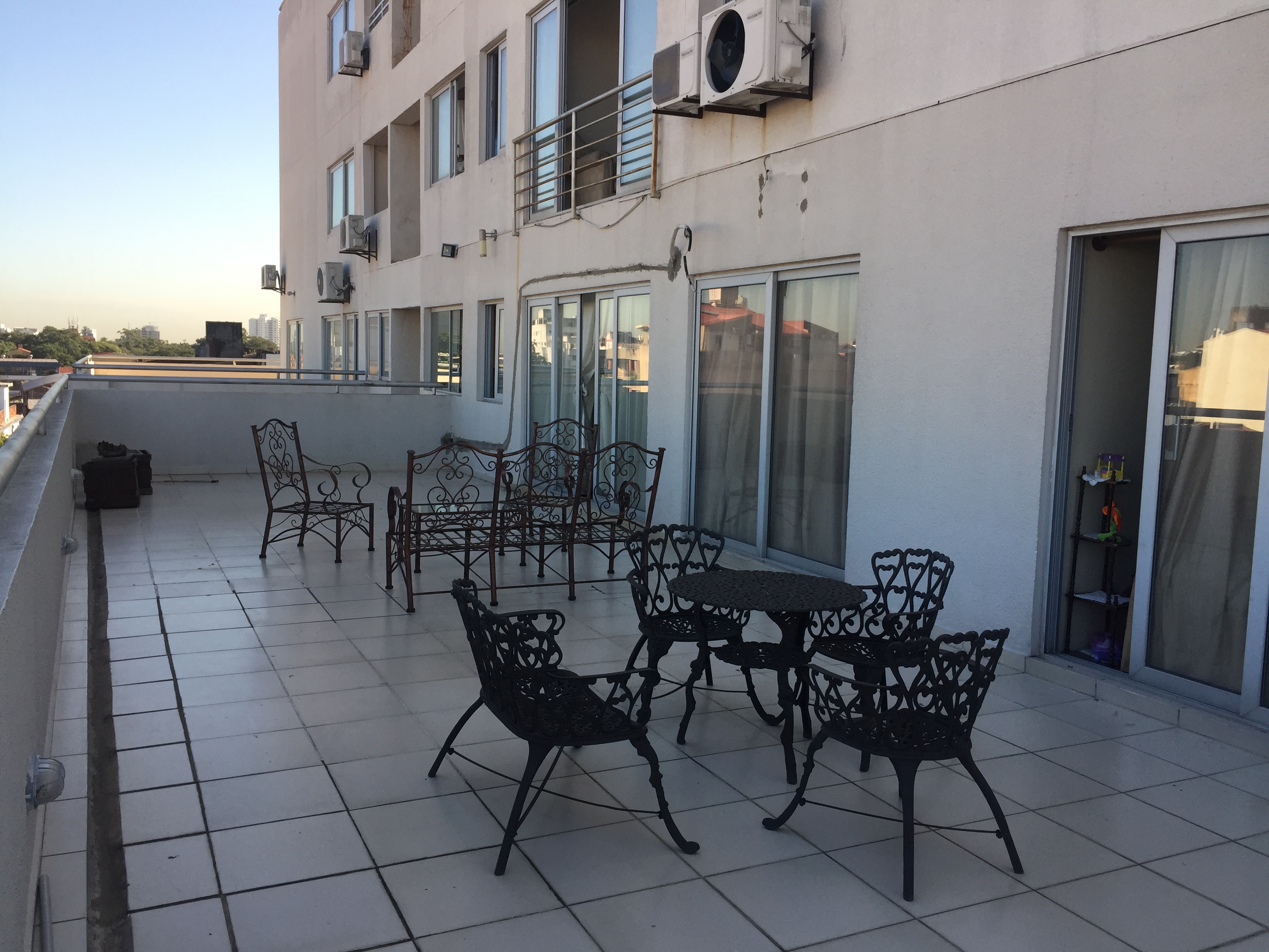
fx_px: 1063
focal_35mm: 29
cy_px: 476
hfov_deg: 61.7
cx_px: 634
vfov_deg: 48.2
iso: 40
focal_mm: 4.15
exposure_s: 1/989
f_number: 2.2
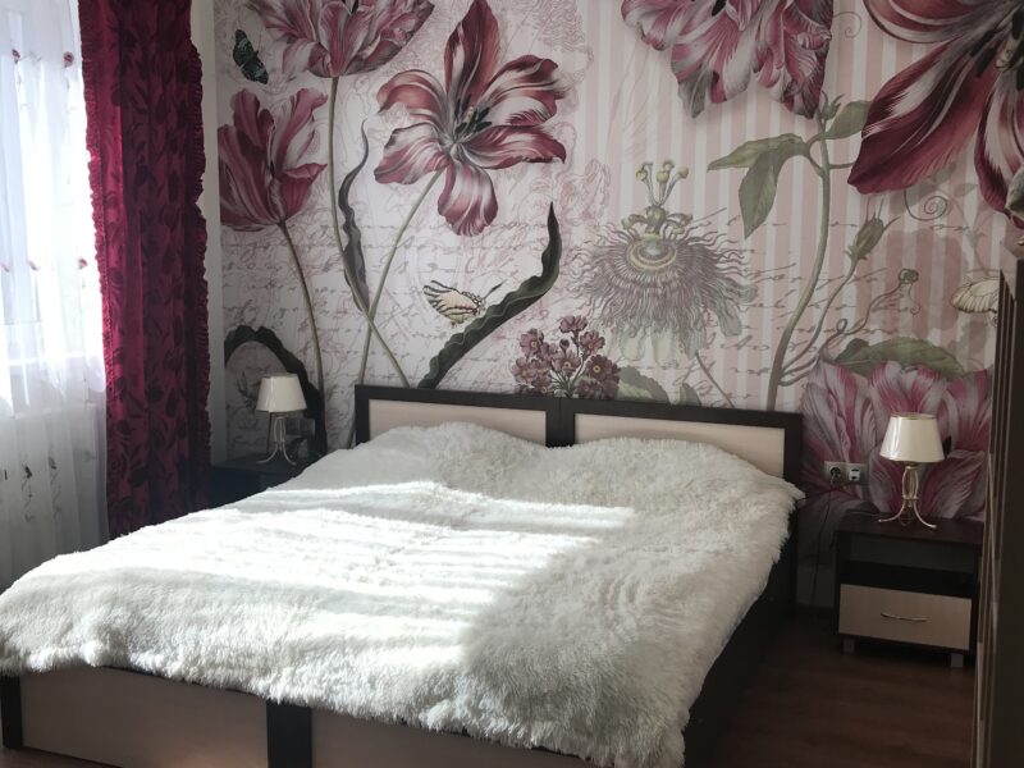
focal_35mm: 28
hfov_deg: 63.4
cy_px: 384
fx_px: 828
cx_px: 512
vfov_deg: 49.7
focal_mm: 3.99
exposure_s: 1/463
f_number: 1.8
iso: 20
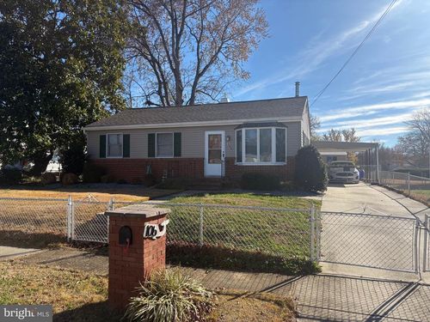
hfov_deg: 67.3
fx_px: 323
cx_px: 215
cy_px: 161
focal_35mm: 26
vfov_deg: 53.1
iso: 50
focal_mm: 5.96
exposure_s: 1/2865
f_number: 1.6
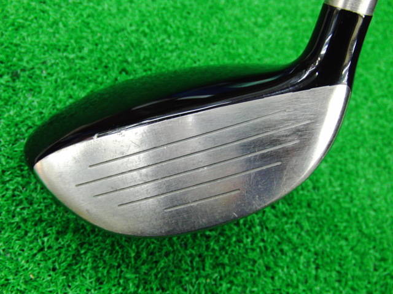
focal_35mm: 37
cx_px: 196
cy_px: 147
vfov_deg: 38.7
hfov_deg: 50.1
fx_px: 420
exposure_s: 1/20
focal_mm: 6.42
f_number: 3.6
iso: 400
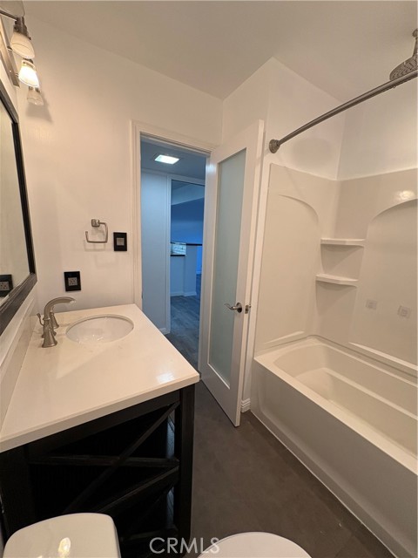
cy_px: 279
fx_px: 225
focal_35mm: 14
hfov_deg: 85.7
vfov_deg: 102.1
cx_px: 209
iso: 200
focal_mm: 2.22
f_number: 2.2
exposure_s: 1/120
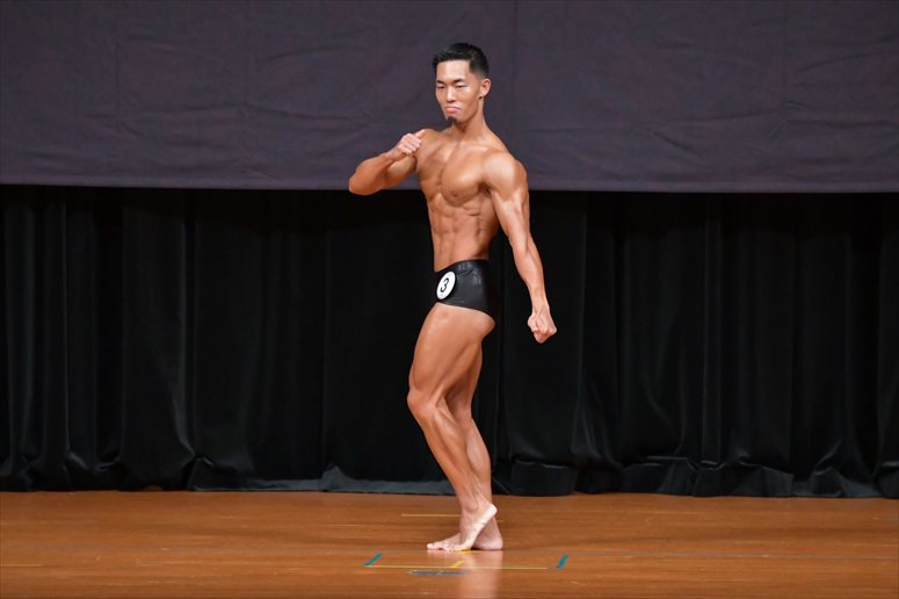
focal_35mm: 285
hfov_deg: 7.2
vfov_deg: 4.8
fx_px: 7114
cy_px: 300
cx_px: 450
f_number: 5.6
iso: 5000
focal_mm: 190
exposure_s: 1/400
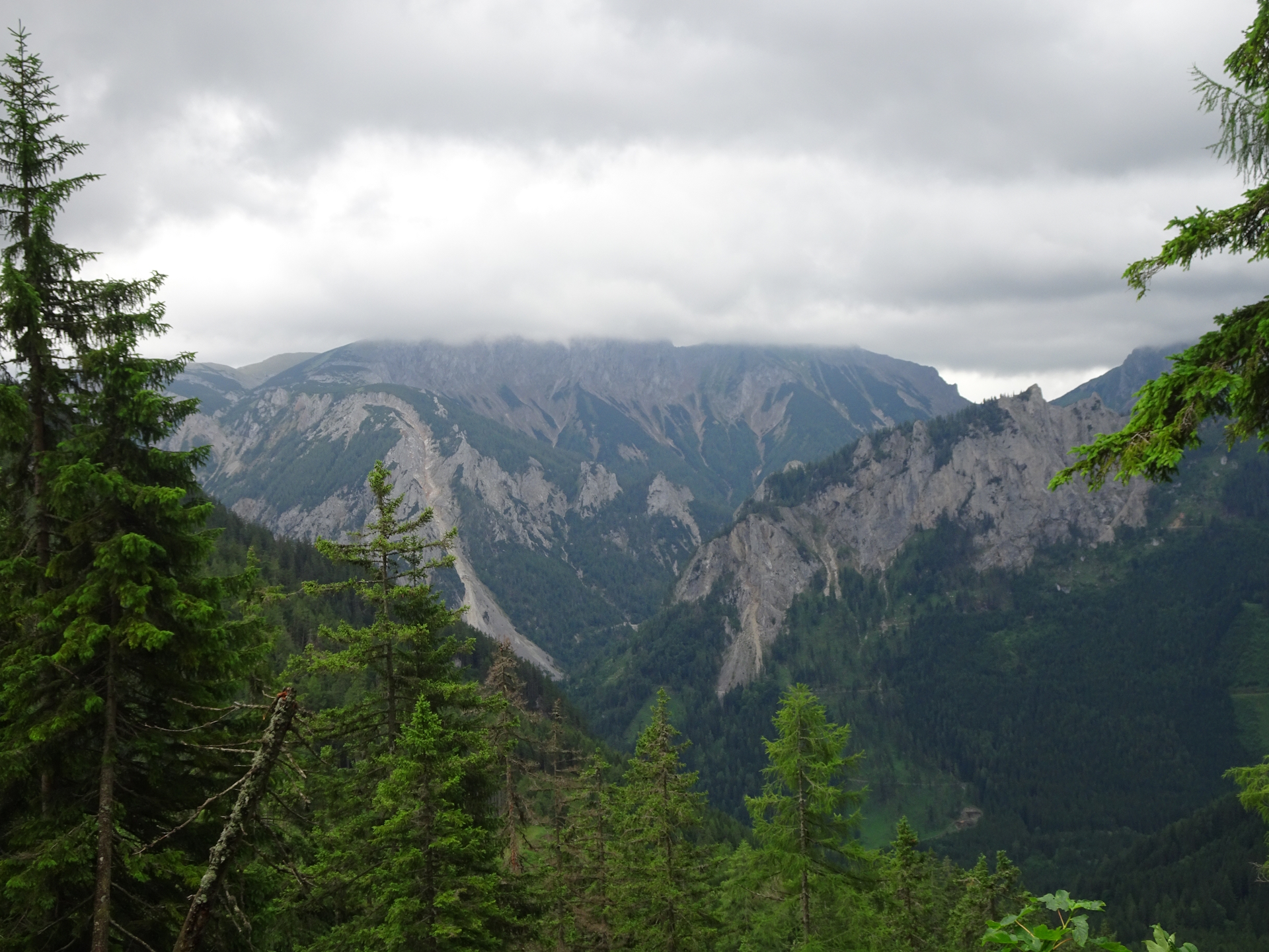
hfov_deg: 50.1
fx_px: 1356
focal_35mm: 37
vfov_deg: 38.7
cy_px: 476
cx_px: 634
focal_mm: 6.37
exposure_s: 1/160
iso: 80
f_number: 4
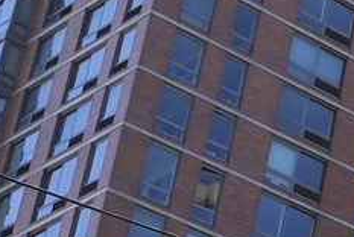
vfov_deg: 7.3
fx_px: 1821
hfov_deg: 9.0
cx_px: 1076
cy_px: 336
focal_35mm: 185
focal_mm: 27
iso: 400
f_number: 5
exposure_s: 1/800
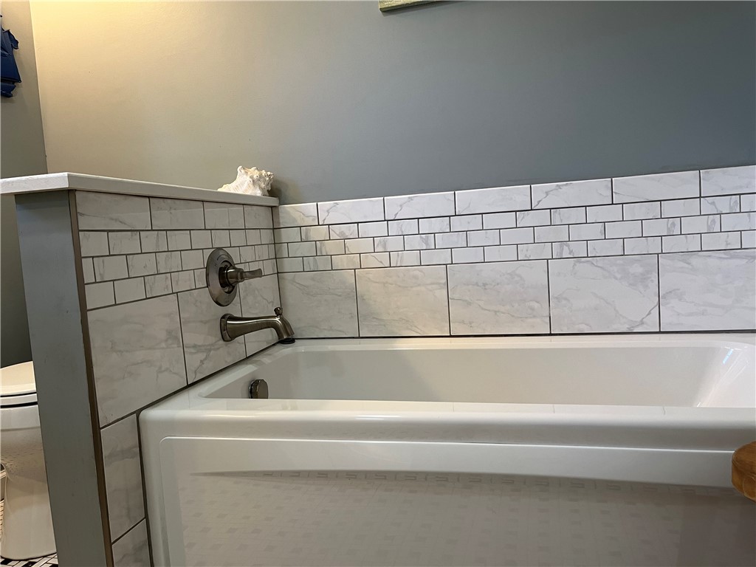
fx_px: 568
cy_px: 284
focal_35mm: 26
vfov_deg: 53.1
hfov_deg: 67.3
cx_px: 378
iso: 80
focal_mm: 5.1
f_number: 1.6
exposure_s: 1/60
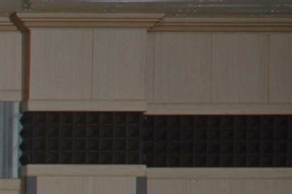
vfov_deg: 2.3
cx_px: -497
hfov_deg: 3.4
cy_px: 444
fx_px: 4903
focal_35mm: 605
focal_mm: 70
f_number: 4.5
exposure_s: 1/60
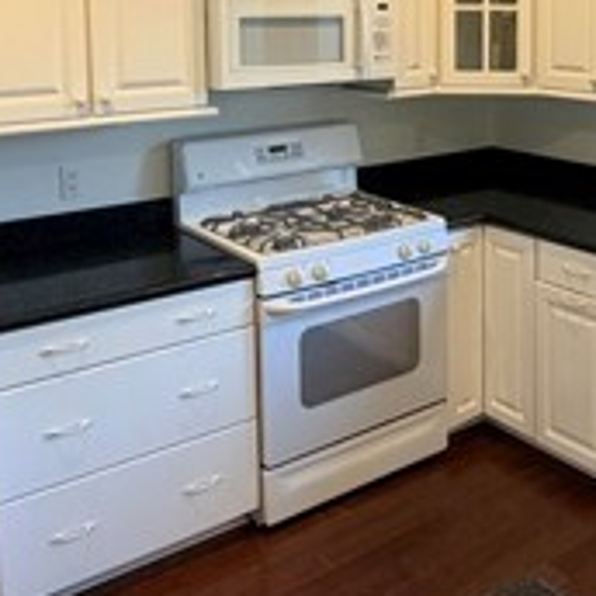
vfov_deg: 35.1
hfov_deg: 35.7
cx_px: 468
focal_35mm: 46
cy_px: 83
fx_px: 896
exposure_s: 1/120
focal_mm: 2.22
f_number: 2.2
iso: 200
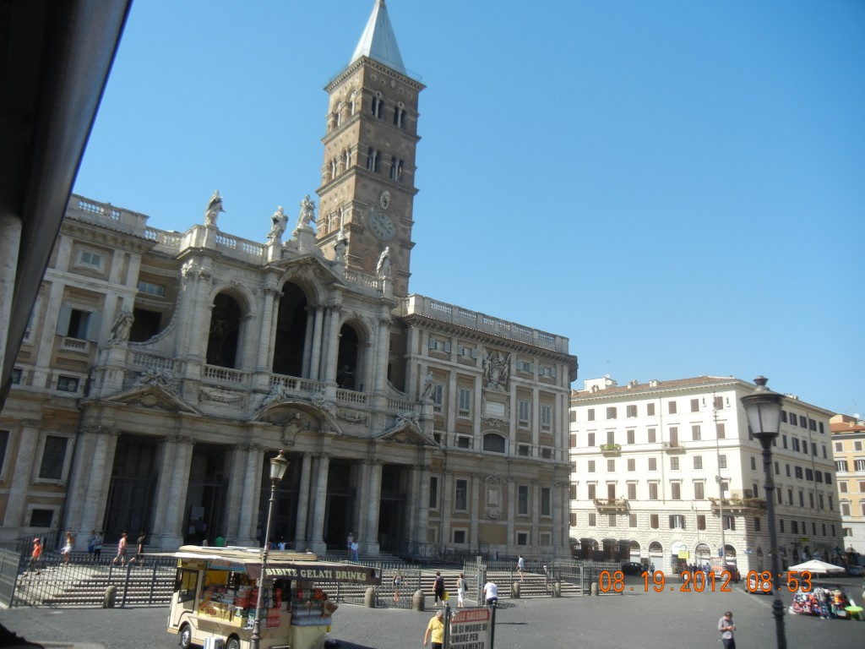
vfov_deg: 46.8
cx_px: 432
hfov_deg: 60.0
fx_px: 750
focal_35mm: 30
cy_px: 324
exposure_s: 1/272
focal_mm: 5.4
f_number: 7
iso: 160
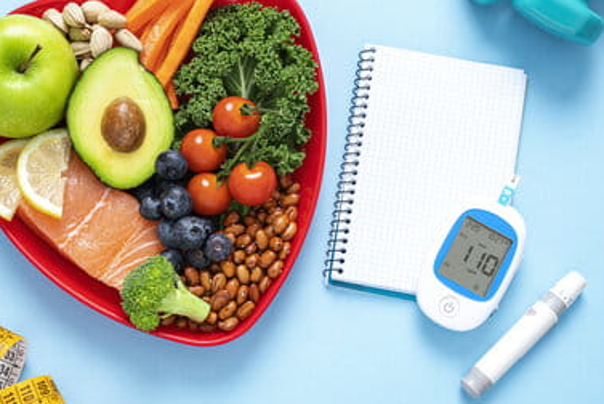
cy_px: 173
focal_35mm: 53
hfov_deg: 37.4
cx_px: 258
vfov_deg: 25.5
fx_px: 890
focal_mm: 40
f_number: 13
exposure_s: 1/100
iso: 200
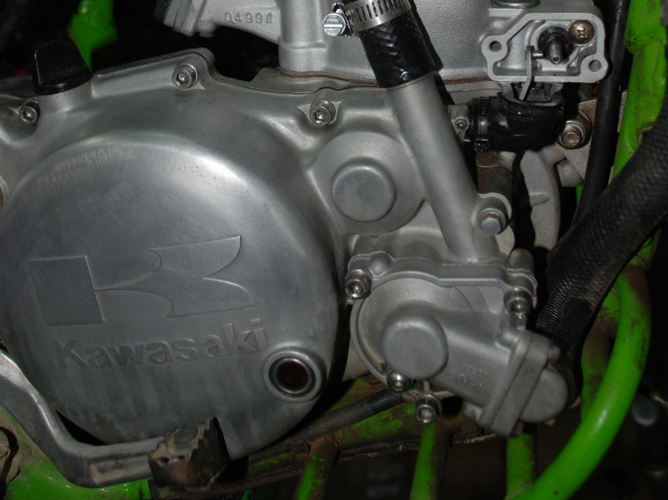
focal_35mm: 57
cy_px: 11
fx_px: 1100
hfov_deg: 33.8
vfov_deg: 24.6
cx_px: 338
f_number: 4
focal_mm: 26
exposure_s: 1/60
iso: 200
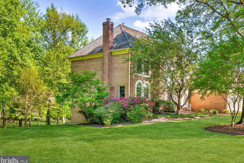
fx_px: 264
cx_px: 143
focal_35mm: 39
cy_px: 70
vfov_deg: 34.1
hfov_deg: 49.3
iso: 100
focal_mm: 33
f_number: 8
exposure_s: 1/100
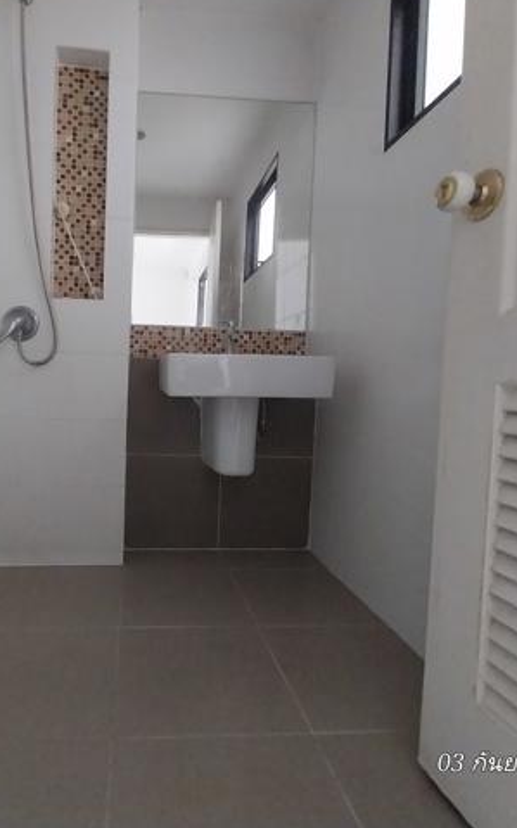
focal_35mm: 19
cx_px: 164
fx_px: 429
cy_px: 404
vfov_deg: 88.0
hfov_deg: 60.4
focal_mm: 1.3
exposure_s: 1/25
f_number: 2.2
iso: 320
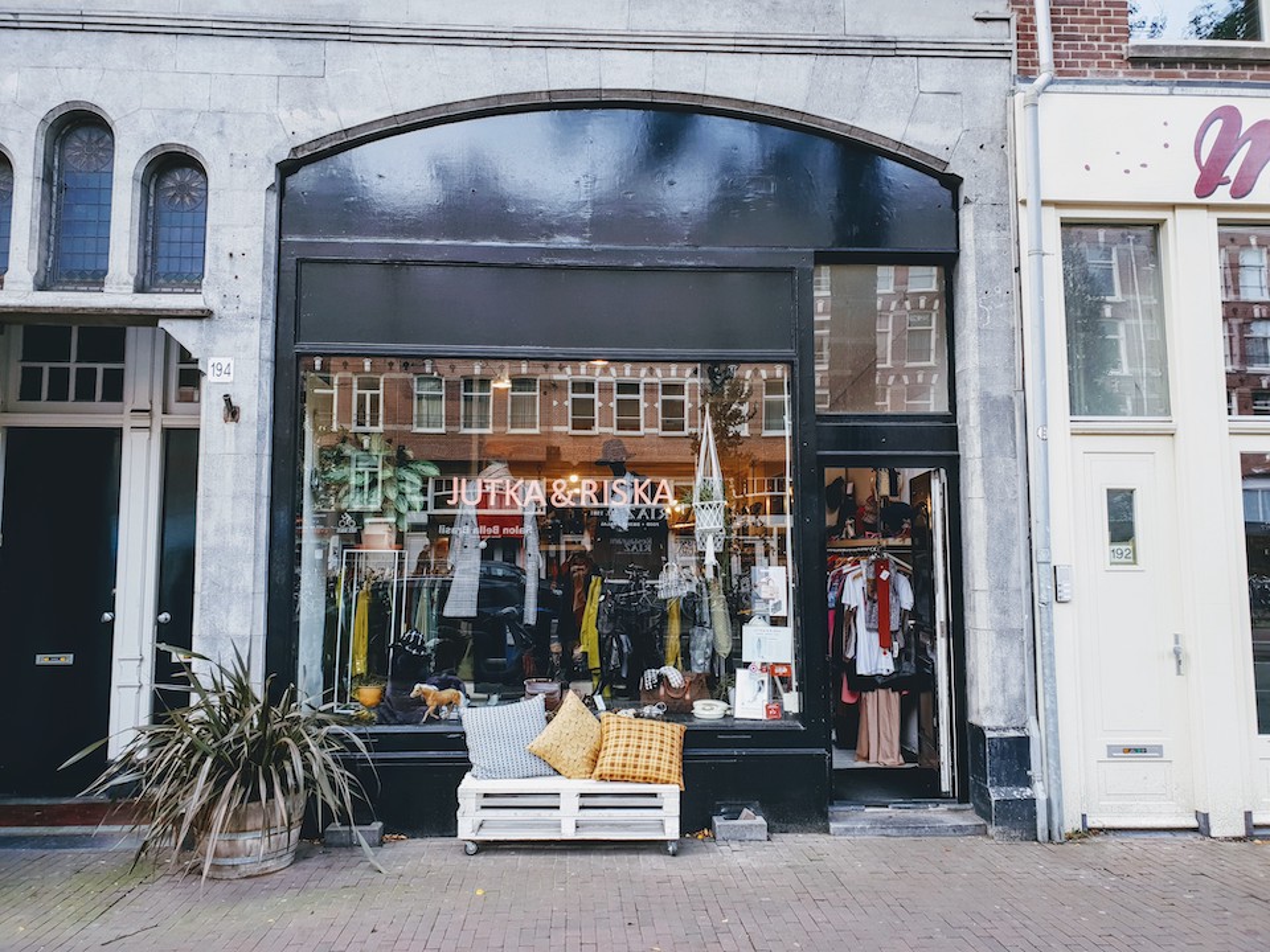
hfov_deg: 67.3
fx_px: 954
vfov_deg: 53.1
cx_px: 635
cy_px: 476
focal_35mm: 26
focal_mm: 4.3
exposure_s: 1/100
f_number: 2.4
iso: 80
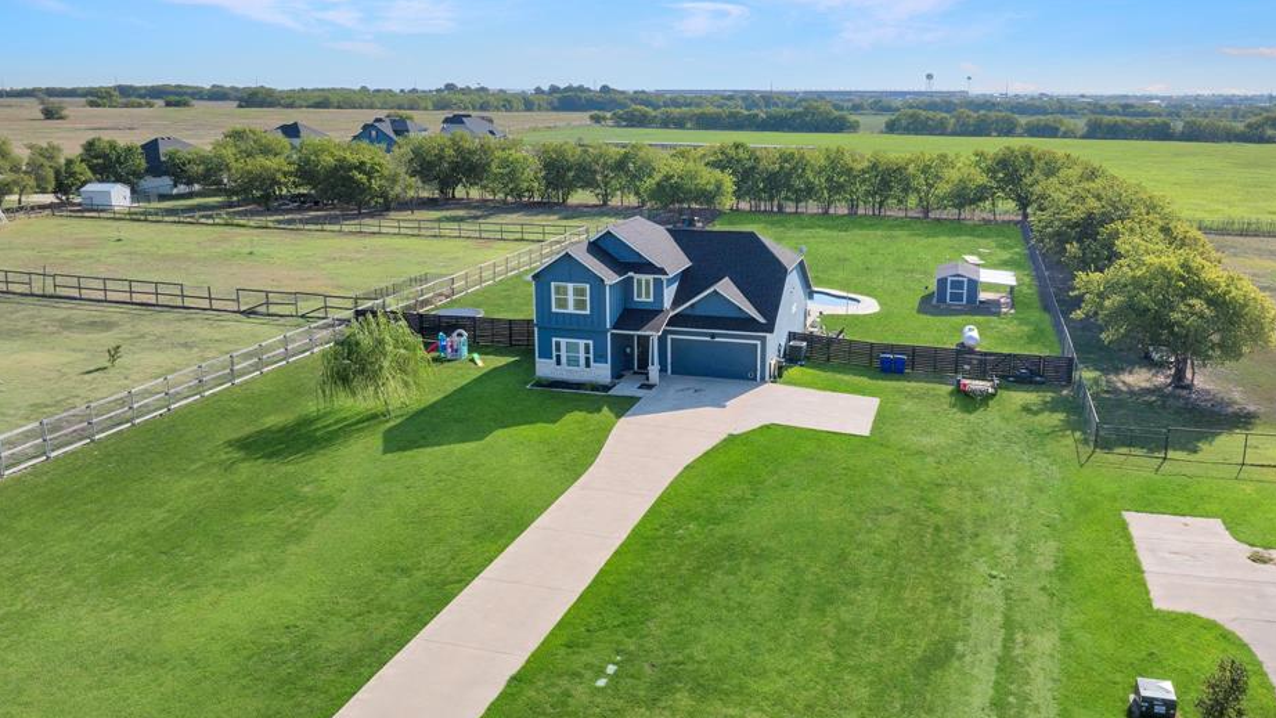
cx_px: 684
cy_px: 307
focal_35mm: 29
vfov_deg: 40.1
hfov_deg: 66.0
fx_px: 981
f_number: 8
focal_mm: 12.29
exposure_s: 1/200
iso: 100
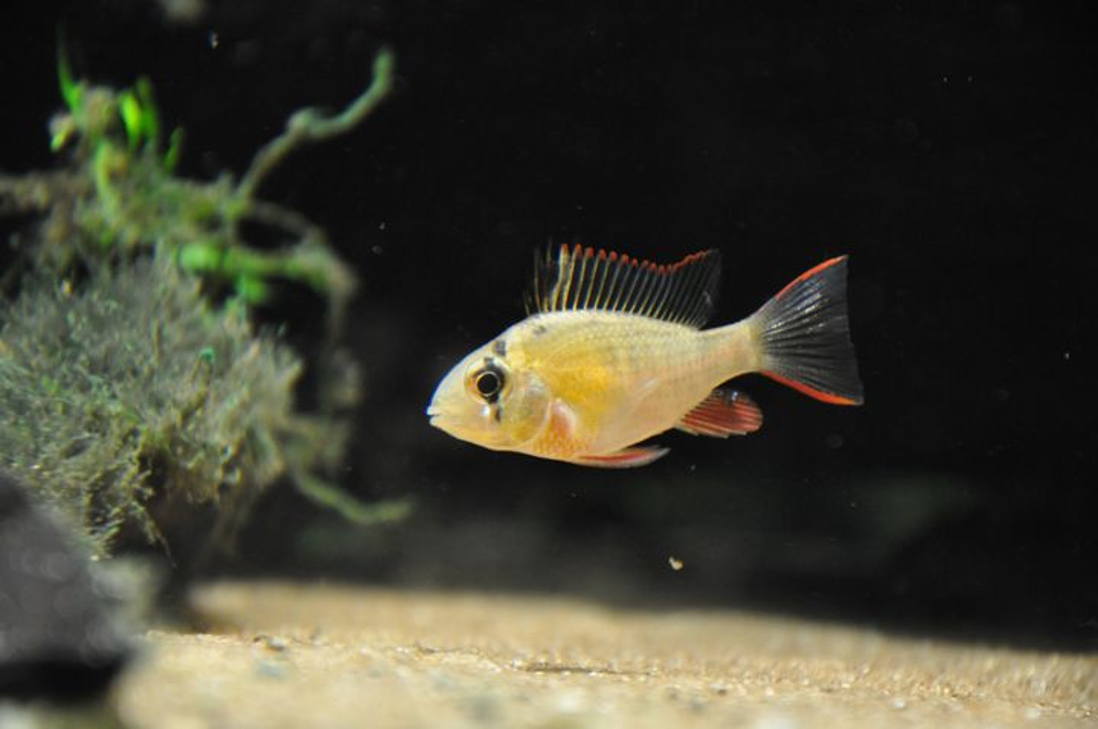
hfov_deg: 13.1
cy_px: 364
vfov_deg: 8.7
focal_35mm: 158
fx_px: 4797
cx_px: 549
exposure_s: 1/30
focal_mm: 105
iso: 1600
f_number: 5.6
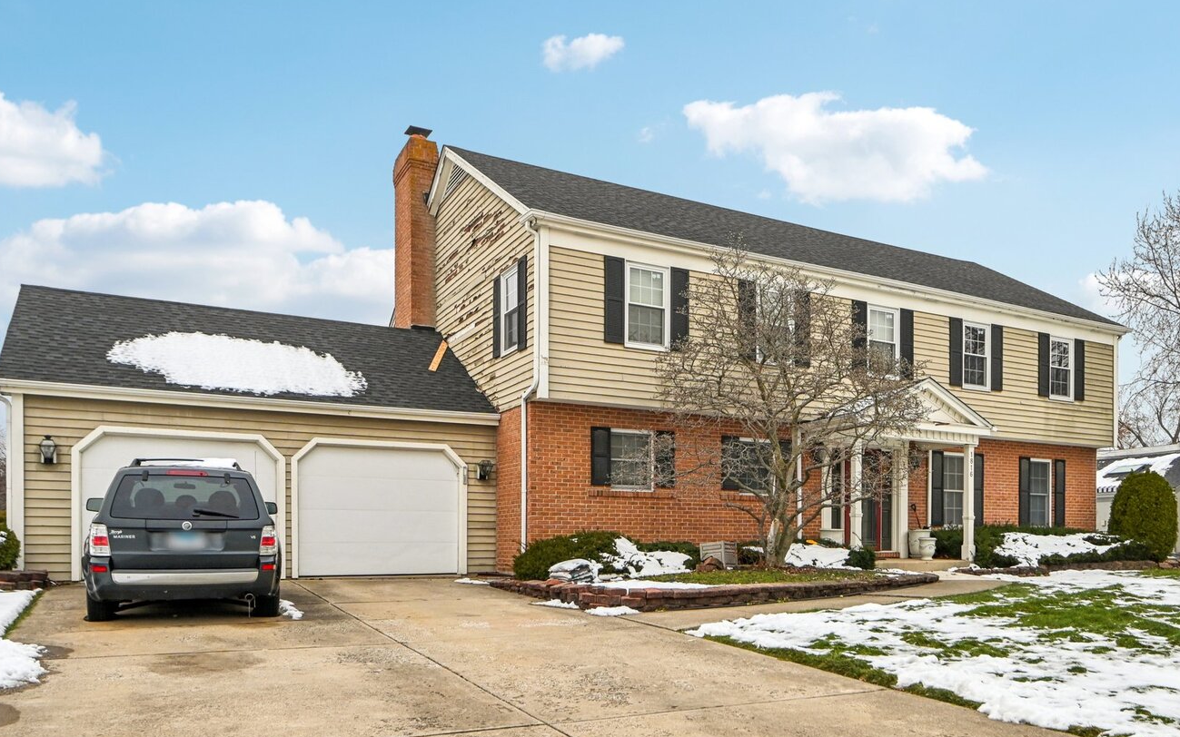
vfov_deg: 44.4
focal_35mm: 28
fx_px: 900
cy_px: 427
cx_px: 715
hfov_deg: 65.8
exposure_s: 1/20
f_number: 13
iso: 400
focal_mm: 22
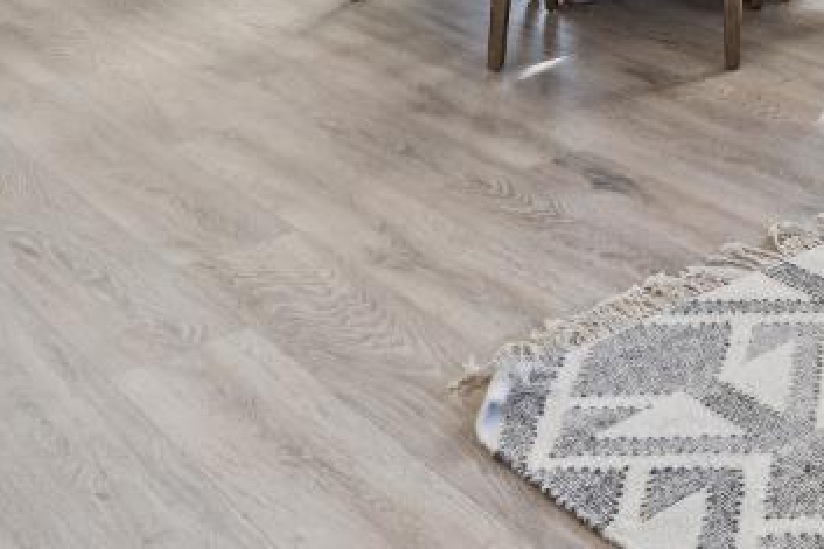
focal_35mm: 68
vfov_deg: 16.6
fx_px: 1556
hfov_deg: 26.5
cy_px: -451
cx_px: 980
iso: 140
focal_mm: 16
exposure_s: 1/13
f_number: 8
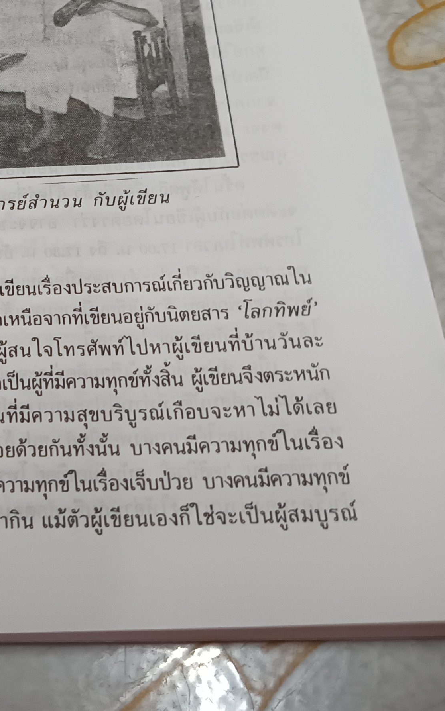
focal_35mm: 57
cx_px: -143
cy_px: 158
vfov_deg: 34.7
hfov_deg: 20.6
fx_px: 1106
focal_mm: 5.31
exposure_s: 1/50
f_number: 1.7
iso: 1161
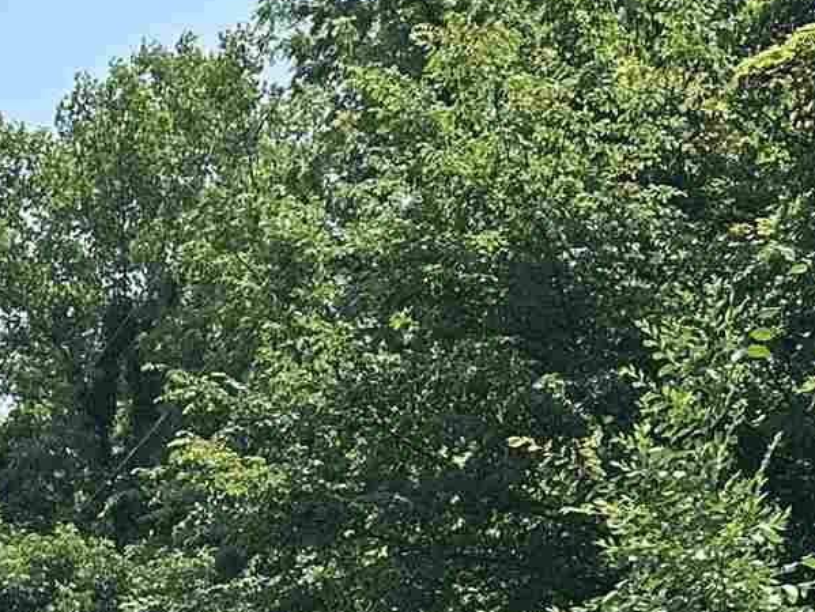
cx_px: -144
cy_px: 981
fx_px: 2898
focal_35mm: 123
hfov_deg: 15.5
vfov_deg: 11.5
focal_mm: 6.86
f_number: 1.78
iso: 80
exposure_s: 1/1845
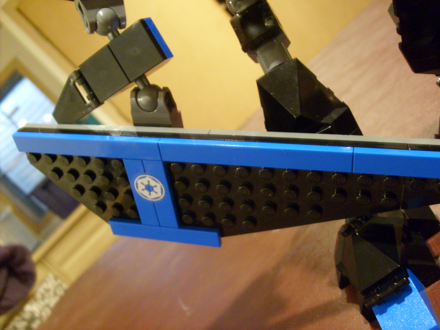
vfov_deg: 40.7
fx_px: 445
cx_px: 220
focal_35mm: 35
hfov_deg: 52.6
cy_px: 165
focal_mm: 5.8
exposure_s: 1/3
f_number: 2.8
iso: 200
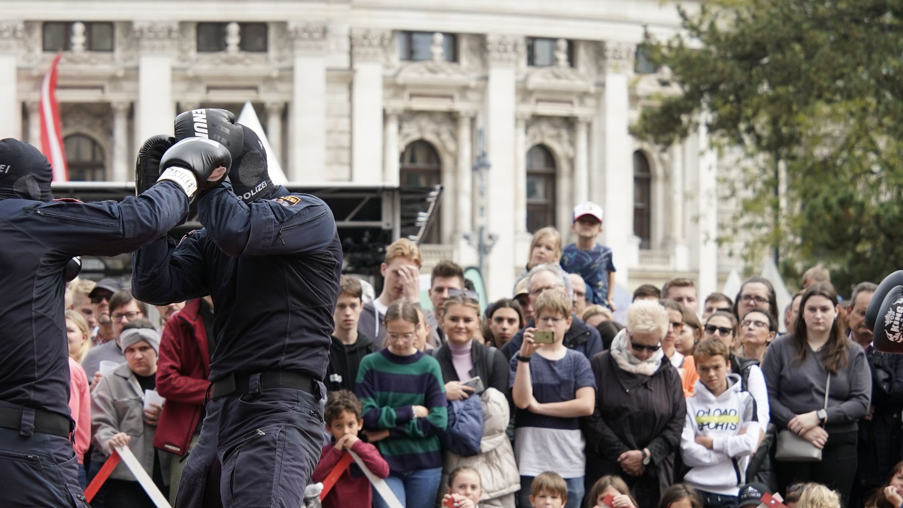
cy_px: 298
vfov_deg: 7.3
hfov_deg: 12.9
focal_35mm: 166
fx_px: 3975
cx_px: 273
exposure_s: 1/640
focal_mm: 84
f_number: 4.5
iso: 400
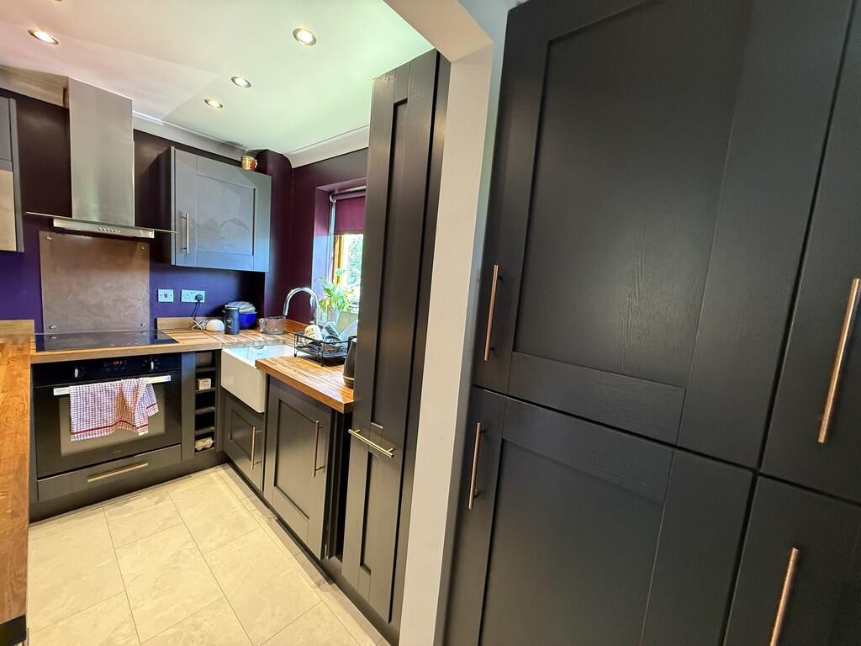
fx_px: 348
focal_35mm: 14
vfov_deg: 85.7
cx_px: 430
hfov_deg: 102.1
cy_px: 323
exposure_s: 1/50
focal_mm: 2.22
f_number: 2.2
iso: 500
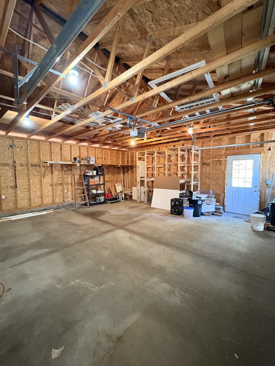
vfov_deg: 102.1
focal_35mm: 14
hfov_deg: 85.7
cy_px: 183
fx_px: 148
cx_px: 138
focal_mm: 2.22
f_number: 2.2
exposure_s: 1/30
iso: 800
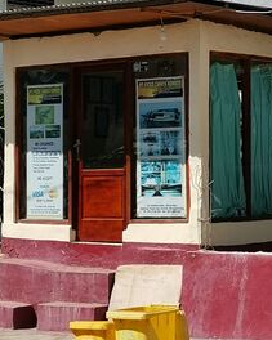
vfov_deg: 15.5
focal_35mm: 123
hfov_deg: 12.5
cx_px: 214
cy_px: 44
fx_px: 1238
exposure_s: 1/2294
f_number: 1.8
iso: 50
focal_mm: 4.75
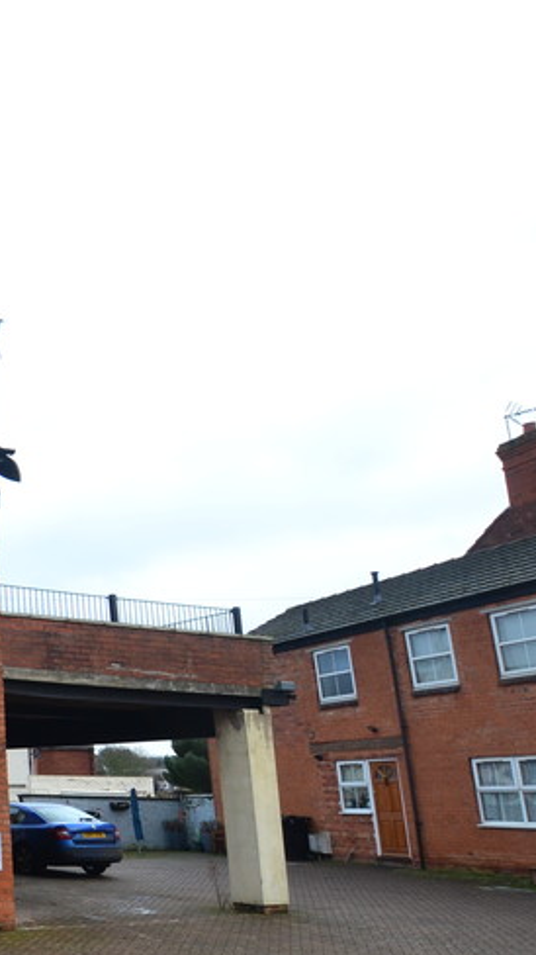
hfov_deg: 22.7
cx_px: -397
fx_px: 835
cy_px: 614
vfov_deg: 58.5
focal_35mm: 33
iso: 400
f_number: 8
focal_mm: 10
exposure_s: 1/125
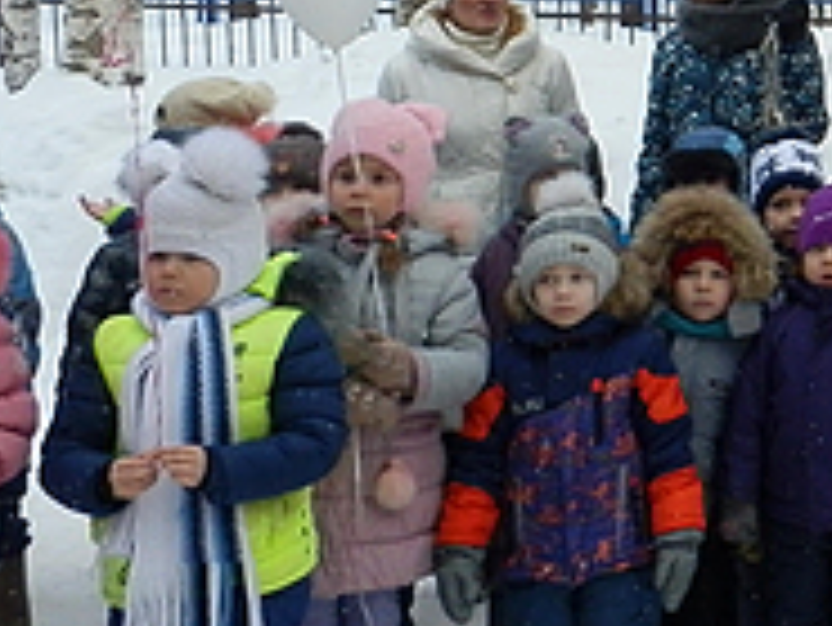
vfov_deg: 17.5
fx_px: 1996
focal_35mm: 83
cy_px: 32
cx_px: 1214
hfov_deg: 20.5
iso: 250
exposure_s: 1/500
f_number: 3
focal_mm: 4.2
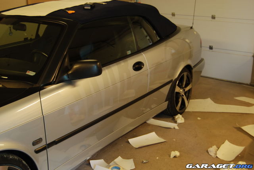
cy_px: 85
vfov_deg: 29.9
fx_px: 318
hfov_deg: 43.6
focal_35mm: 45
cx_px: 127
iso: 100
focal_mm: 30
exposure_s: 1/5
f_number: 4.5
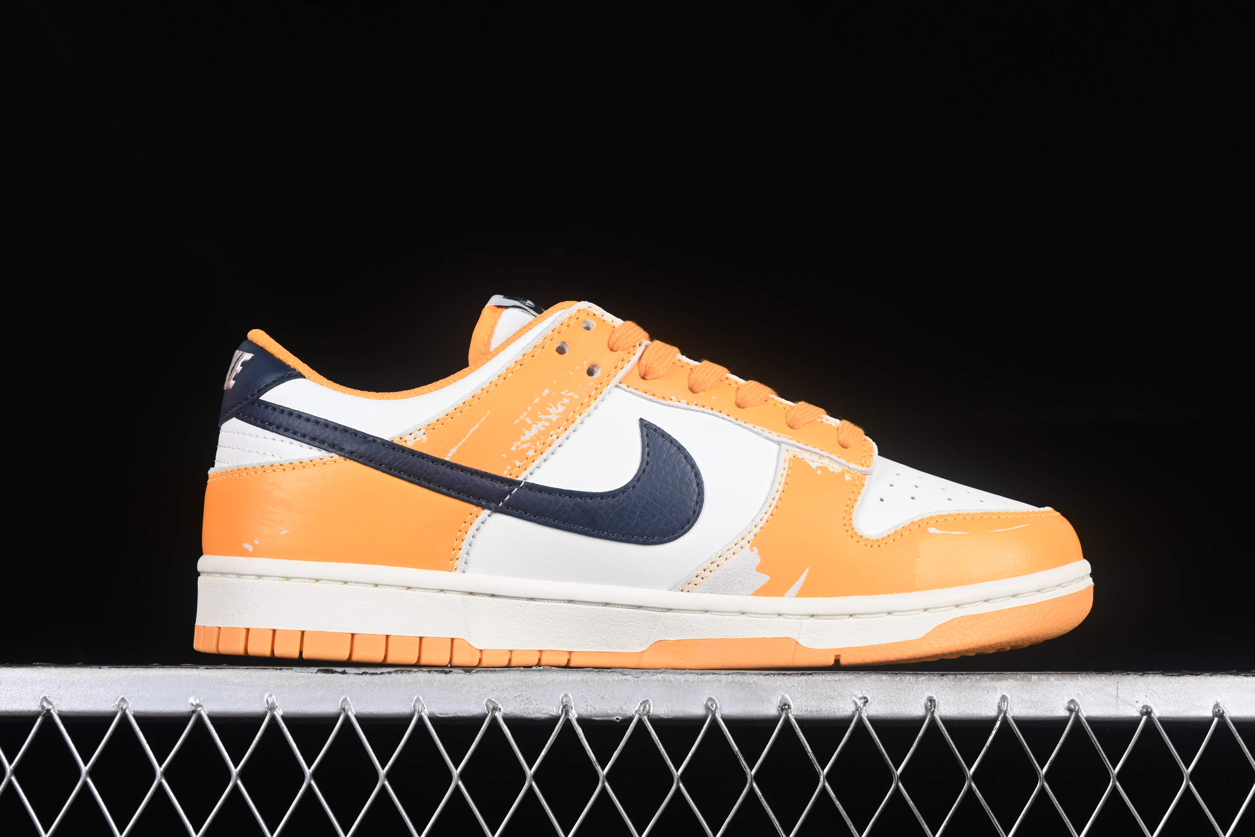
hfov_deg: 27.0
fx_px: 2614
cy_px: 418
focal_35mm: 75
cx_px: 628
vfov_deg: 18.2
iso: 160
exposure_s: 1/80
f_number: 8
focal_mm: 50
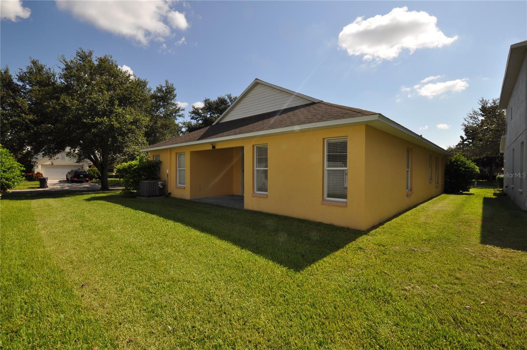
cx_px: 264
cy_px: 175
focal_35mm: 16
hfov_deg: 95.1
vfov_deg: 71.9
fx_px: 241
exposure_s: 1/200
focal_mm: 11
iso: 200
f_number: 14
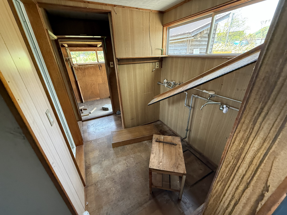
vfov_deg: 85.7
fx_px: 116
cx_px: 144
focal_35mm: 14
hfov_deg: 102.1
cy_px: 108
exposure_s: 1/82
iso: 320
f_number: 2.2
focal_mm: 2.22
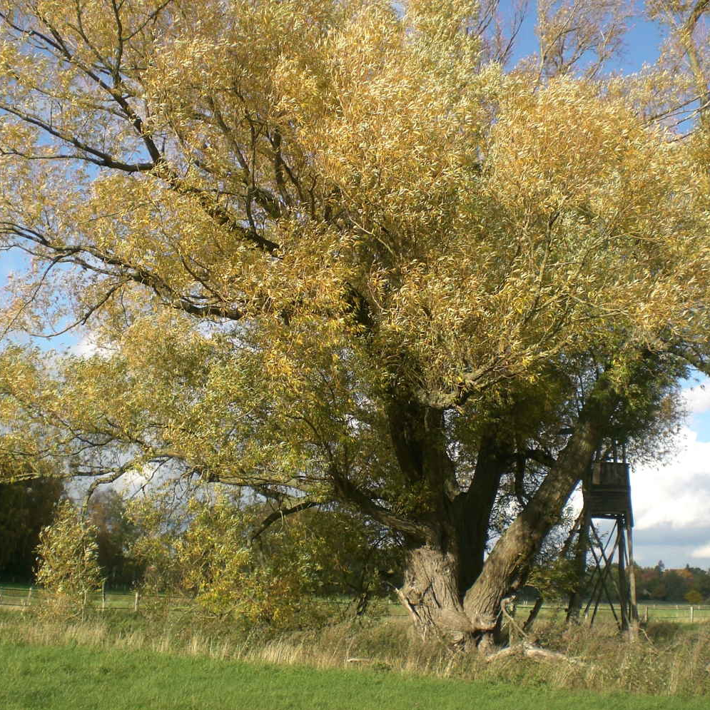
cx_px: 354
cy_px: 310
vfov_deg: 37.5
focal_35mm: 45
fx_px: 1044
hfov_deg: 37.6
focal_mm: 6.3
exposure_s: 1/250
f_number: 4.4
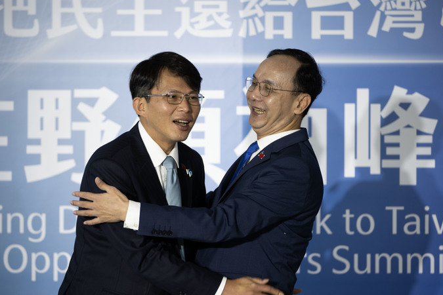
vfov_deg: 8.3
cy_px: 145
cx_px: 205
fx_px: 2043
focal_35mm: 166
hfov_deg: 12.4
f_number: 2.8
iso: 640
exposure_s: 1/400
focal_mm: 140
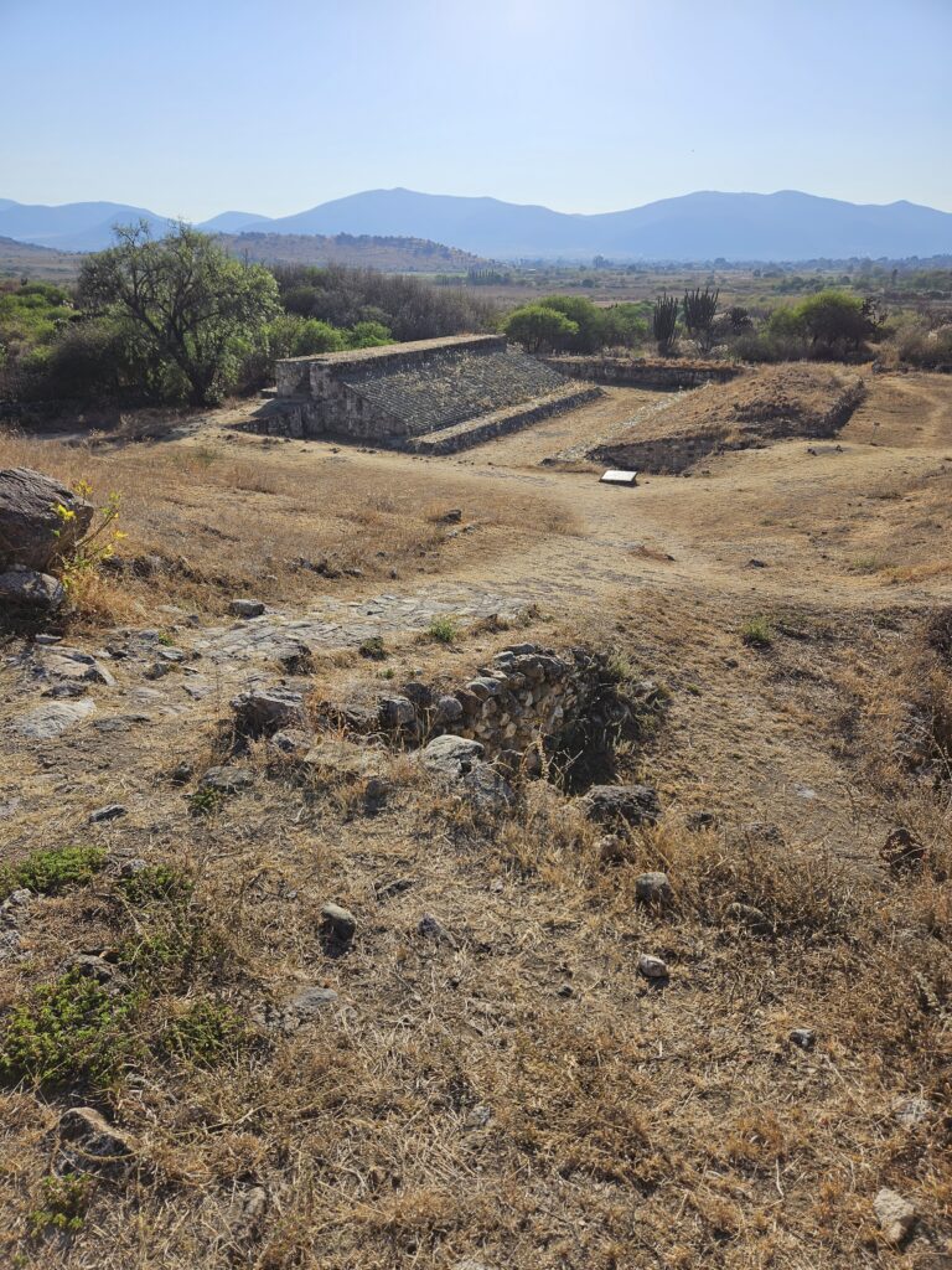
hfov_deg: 58.9
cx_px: 476
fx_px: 843
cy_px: 635
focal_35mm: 23
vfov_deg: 73.9
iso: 25
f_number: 1.8
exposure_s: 1/2835
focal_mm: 5.4
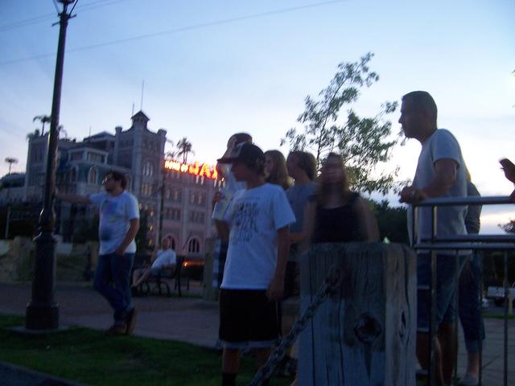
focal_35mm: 36
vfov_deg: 39.7
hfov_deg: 51.4
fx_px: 536
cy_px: 193
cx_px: 258
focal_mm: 6
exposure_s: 1/6
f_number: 3
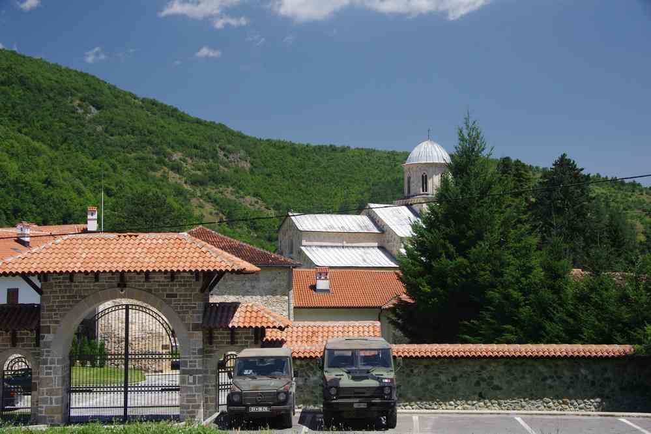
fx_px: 949
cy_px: 217
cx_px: 326
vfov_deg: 25.8
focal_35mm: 52
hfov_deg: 37.9
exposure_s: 1/80
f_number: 11
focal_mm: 35
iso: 200
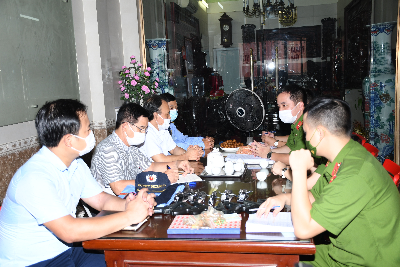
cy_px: 134
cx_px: 200
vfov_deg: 34.2
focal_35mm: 39
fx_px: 433
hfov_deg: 49.6
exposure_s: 1/200
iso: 400
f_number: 3.8
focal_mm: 26
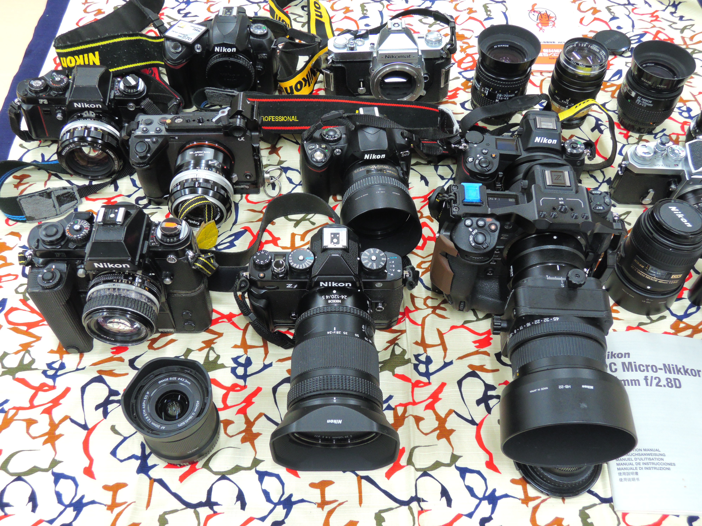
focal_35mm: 35
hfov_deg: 52.6
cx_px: 351
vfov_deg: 40.7
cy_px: 263
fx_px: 710
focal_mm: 7.5
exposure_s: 1/40
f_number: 3.5
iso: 400
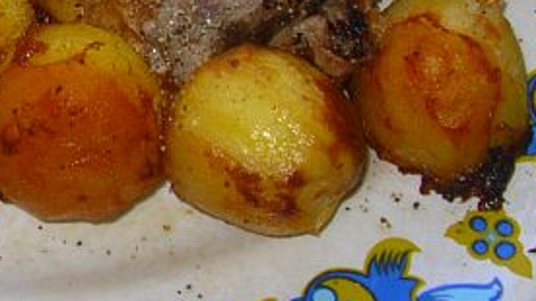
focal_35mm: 120
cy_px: -62
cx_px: -58
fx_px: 1705
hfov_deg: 17.3
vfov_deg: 9.9
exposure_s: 1/60
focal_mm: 5.8
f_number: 2.9
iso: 50
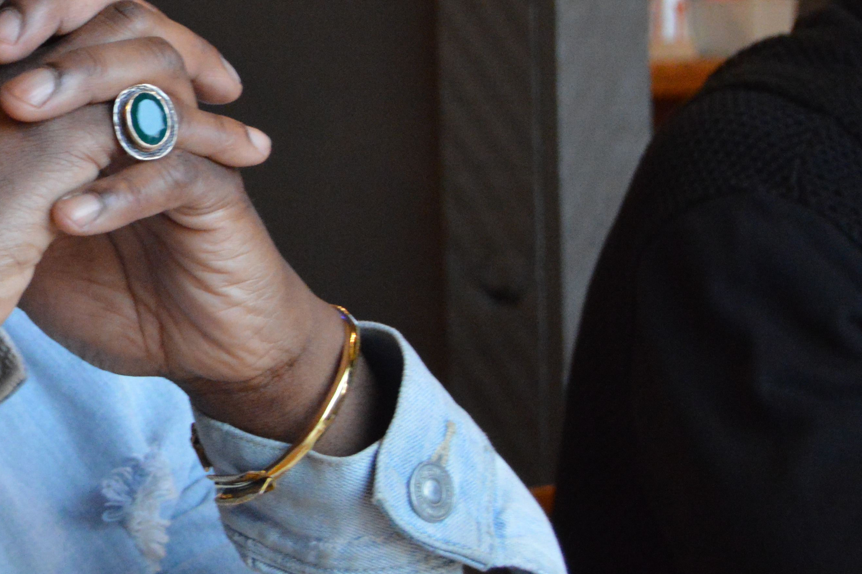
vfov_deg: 7.7
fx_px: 4235
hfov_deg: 11.4
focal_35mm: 177
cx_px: -113
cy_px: 119
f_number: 5.6
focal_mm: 52
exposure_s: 1/60
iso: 3200
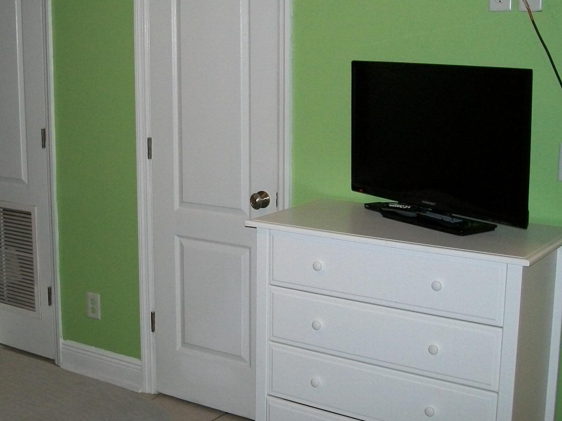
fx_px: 877
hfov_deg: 35.2
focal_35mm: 54
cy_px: 181
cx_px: 193
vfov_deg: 27.0
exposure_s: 1/30
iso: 160
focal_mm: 6
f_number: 2.7
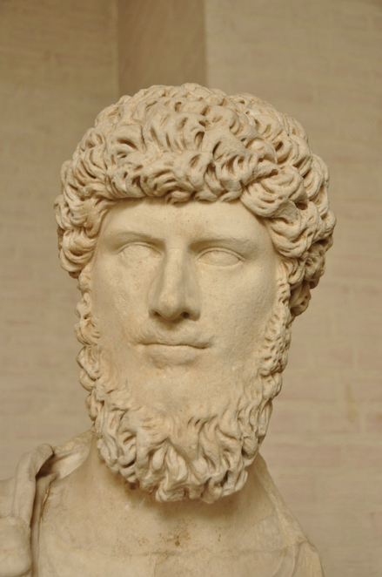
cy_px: 288
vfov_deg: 41.2
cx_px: 191
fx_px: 767
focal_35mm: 48
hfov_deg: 28.0
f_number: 5
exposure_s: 1/100
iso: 1000
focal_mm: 32
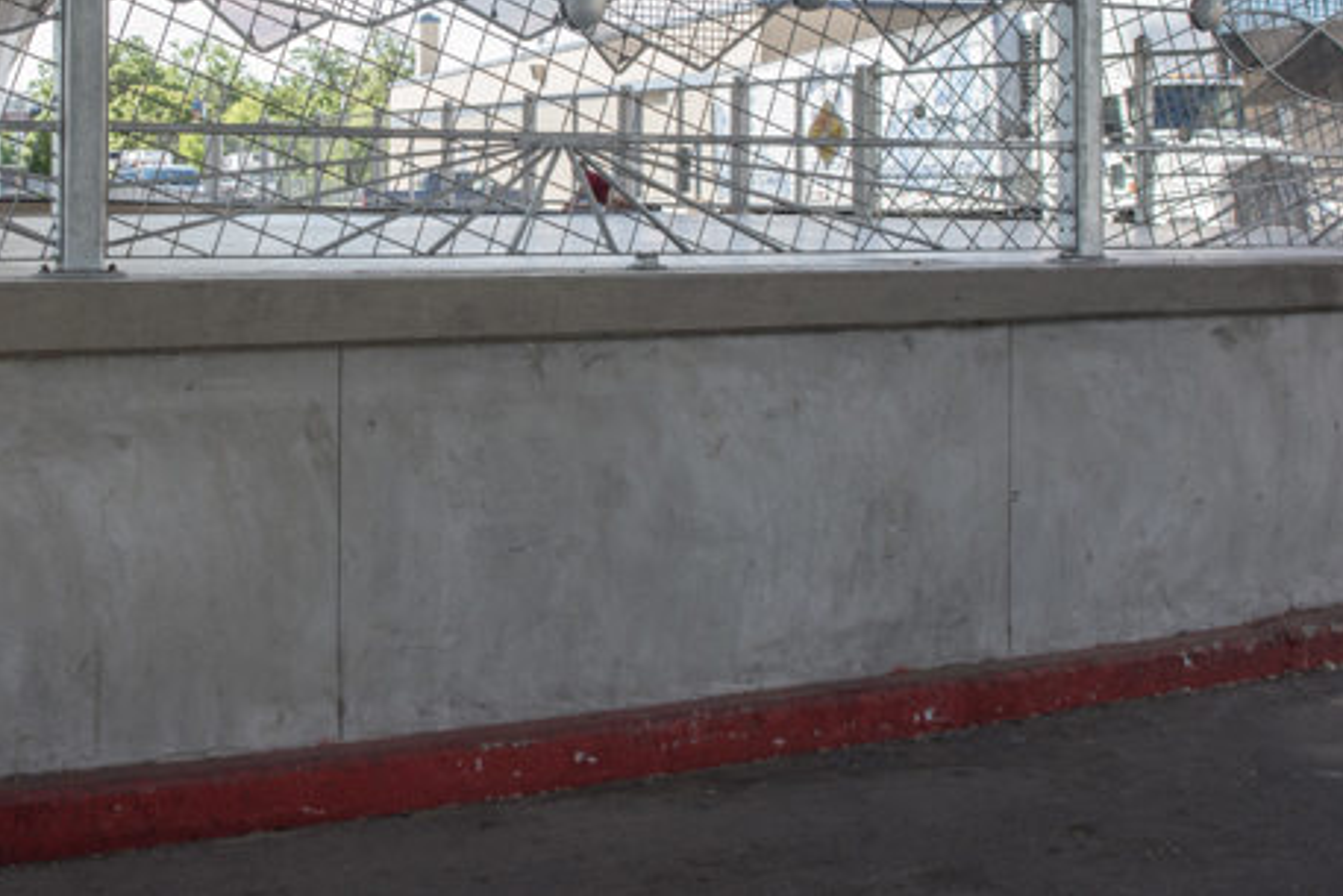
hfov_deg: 39.7
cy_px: 118
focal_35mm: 49
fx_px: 1828
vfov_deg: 26.7
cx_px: 414
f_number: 7.1
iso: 160
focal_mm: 28
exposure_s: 1/160
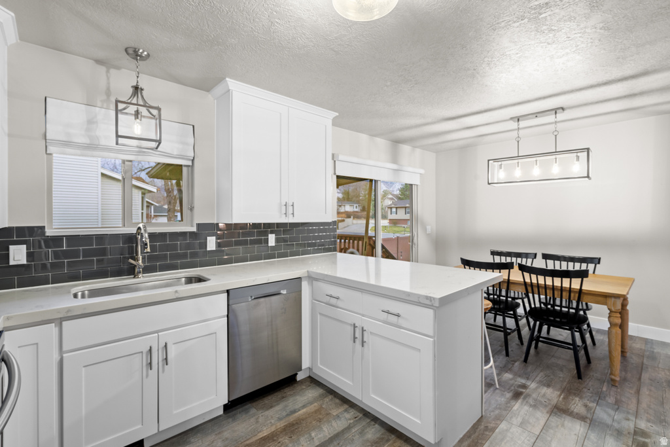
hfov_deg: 96.7
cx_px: 335
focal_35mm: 16
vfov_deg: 73.8
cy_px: 224
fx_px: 298
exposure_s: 1/1.25
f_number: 9
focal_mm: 16
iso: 500
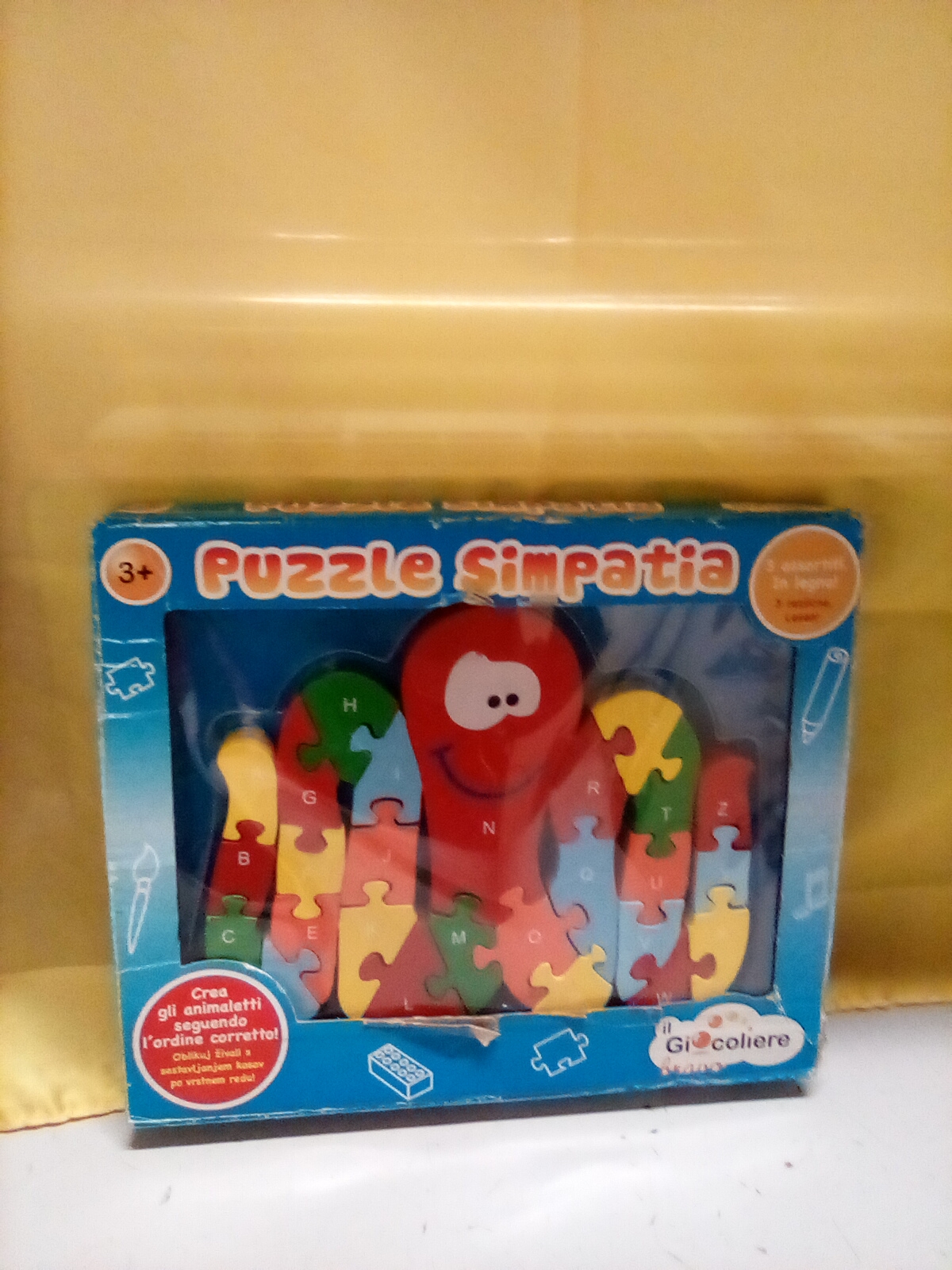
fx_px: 1027
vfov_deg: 63.4
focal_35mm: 28
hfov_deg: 49.7
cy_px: 635
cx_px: 476
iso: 259
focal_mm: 2.27
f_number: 2.2
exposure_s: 1/20
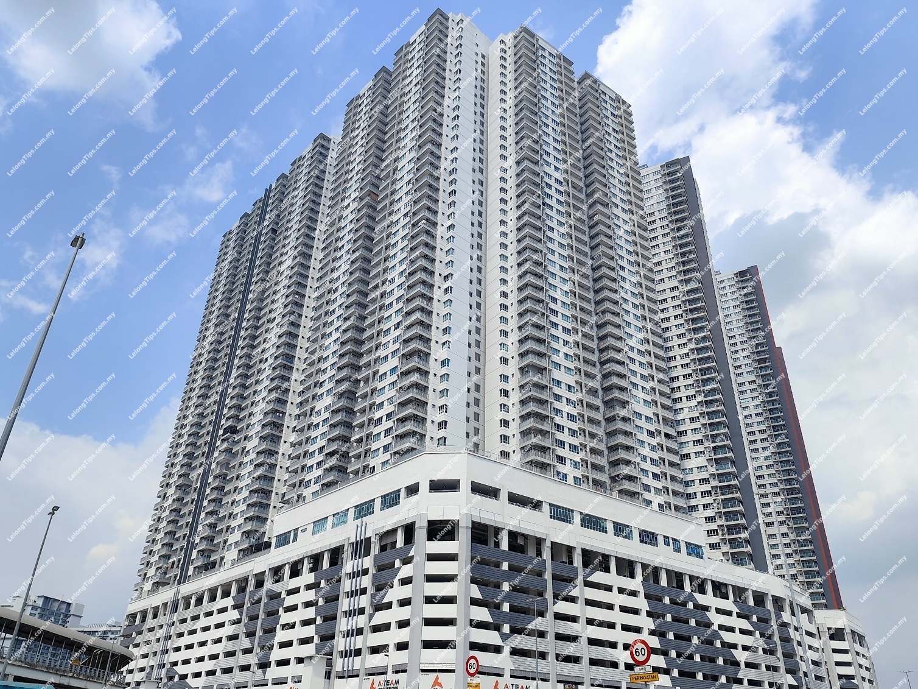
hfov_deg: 73.9
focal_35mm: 23
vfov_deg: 58.9
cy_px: 344
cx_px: 459
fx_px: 610
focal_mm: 6.14
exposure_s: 1/1360
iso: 50
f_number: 1.65
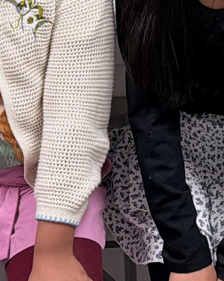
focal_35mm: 130
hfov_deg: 11.8
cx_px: 206
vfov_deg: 14.1
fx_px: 1078
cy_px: -104
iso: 160
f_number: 1.78
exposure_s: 1/100
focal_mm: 6.76
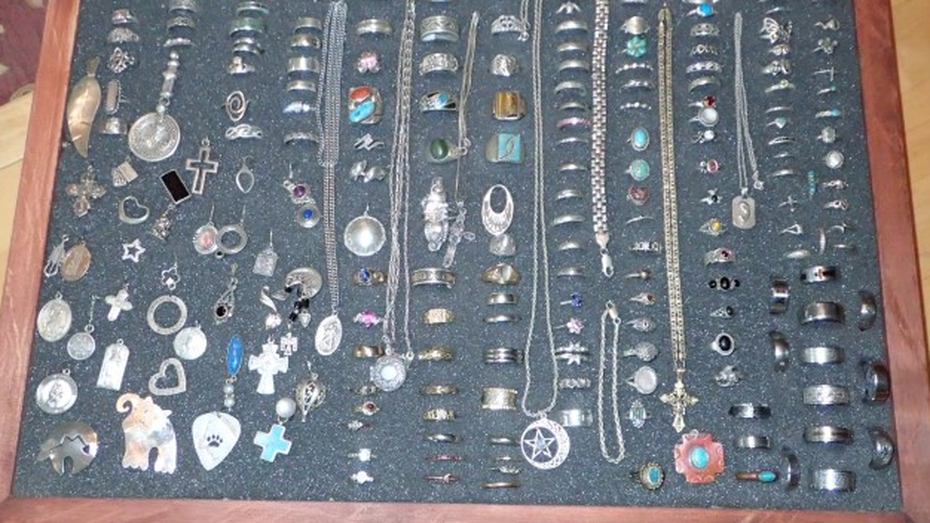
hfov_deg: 51.6
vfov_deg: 30.4
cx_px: 458
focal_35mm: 39
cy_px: 220
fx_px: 962
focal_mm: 6.42
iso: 1600
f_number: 2.6
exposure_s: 1/500
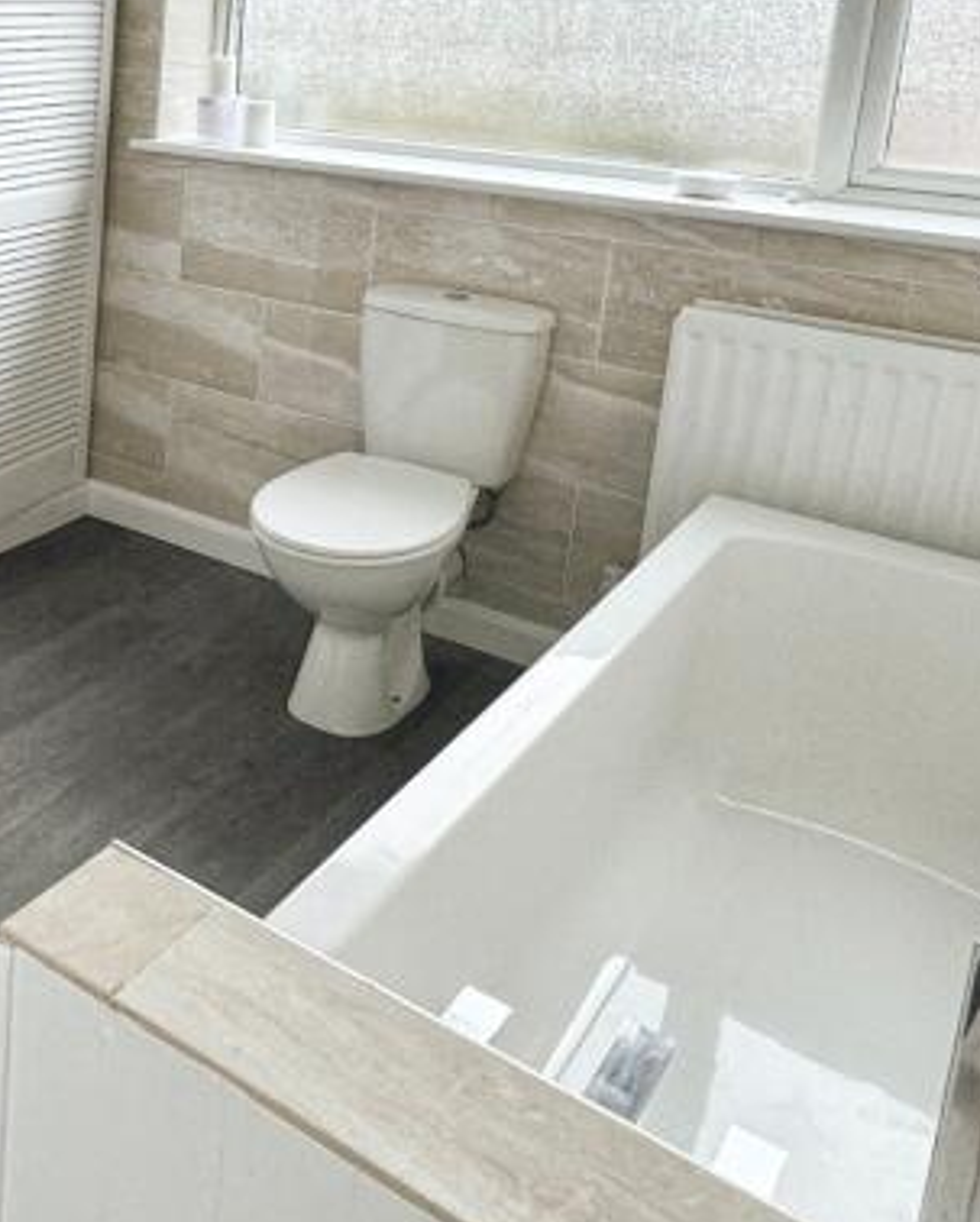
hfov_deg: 37.1
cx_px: 68
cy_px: 375
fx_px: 1340
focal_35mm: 37
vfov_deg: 48.0
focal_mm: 2.22
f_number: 2.2
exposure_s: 1/99
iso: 100
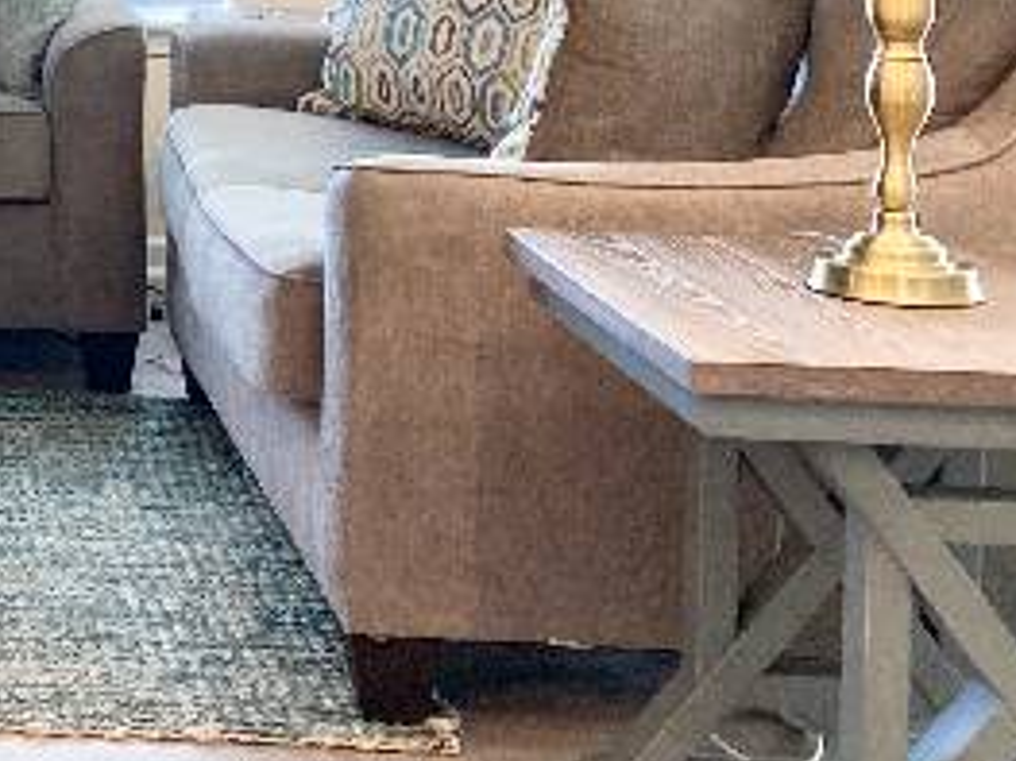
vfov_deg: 16.8
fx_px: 2464
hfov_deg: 19.9
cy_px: -141
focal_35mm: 84
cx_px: -541
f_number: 1.8
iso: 100
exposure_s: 1/120
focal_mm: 4.25
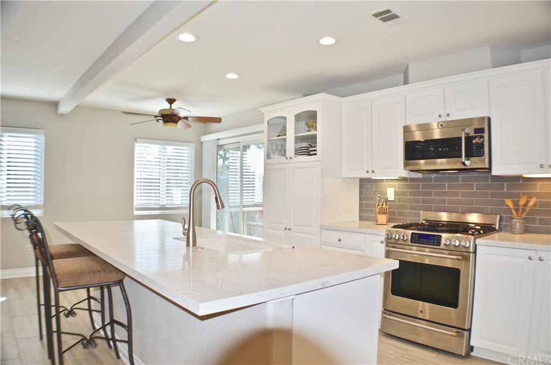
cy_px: 182
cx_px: 276
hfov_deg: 62.0
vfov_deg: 43.4
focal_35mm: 30
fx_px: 458
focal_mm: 20
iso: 110
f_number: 3.8
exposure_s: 1/60
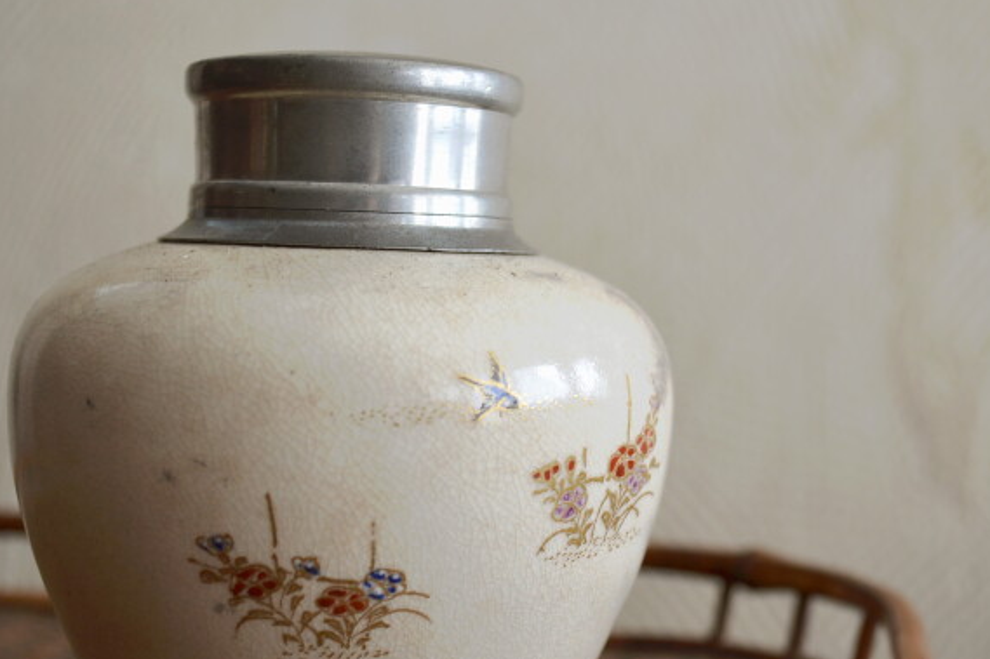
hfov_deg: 36.9
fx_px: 1484
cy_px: 318
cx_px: 485
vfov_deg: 25.0
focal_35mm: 54
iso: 400
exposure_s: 1/30
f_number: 4.8
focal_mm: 32
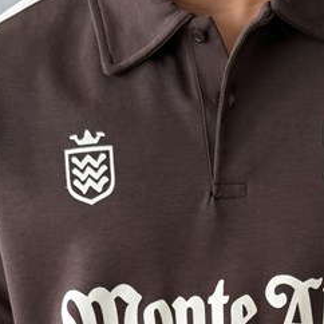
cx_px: 222
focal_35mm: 70
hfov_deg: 24.5
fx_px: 741
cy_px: 388
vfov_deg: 22.7
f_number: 1.78
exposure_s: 1/121
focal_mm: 6.76
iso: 100
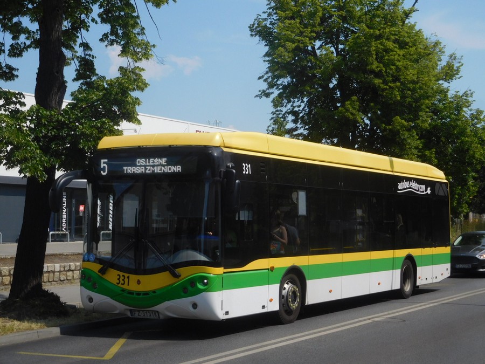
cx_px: 242
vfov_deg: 23.7
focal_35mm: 62
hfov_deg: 31.2
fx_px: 869
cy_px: 182
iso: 125
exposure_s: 1/1250
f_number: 4.4
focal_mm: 11.1
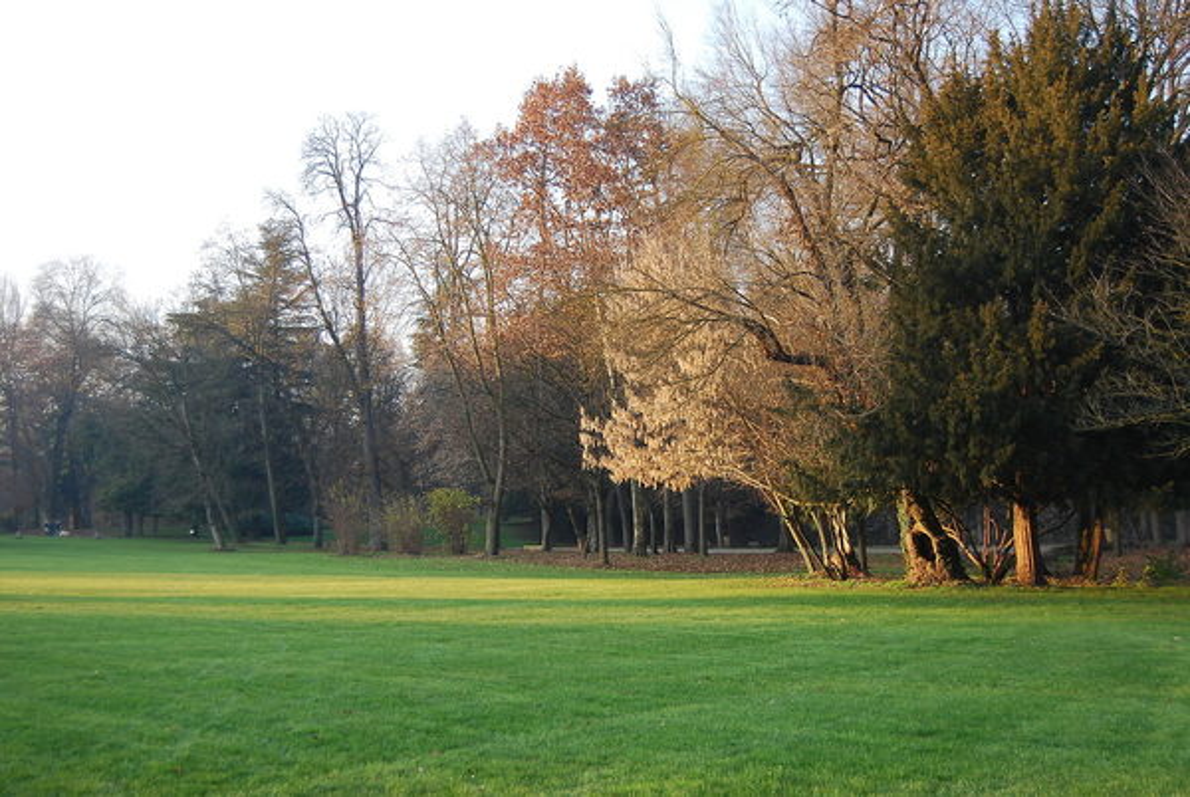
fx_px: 1390
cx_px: 595
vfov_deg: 32.0
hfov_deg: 46.3
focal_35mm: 42
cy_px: 398
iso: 400
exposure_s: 1/320
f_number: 4.2
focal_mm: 28
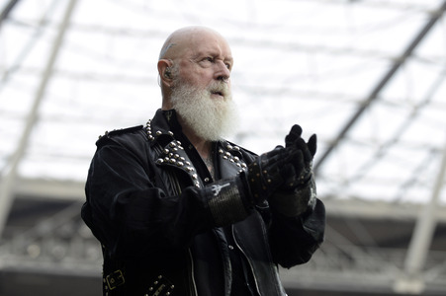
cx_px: 223
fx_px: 1362
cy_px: 148
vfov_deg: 12.4
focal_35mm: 110
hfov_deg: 18.6
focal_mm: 110
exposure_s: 1/800
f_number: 3.5
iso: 400
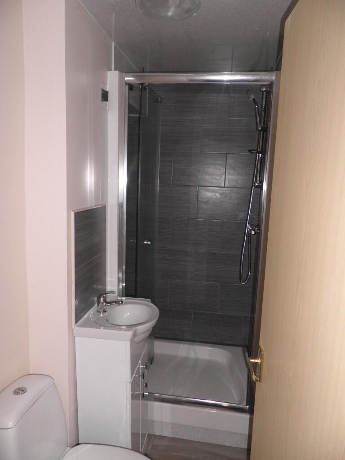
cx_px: 172
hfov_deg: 56.8
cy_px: 230
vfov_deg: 71.6
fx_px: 319
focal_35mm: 24
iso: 160
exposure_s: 1/30
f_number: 3.3
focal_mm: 4.3
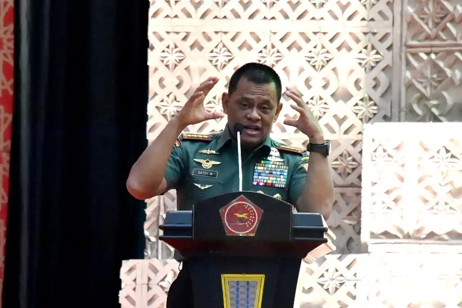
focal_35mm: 300
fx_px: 3850
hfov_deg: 6.9
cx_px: 231
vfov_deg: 4.6
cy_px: 154
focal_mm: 300
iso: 20000
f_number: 7.1
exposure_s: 1/160
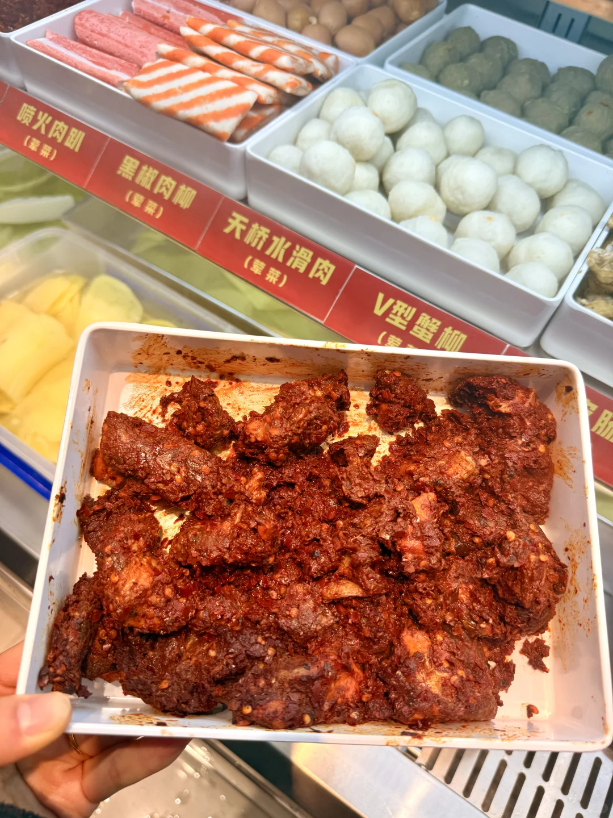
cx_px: 306
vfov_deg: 71.6
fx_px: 567
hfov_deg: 56.8
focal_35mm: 24
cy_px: 409
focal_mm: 6.76
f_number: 1.78
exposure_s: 1/412
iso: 80
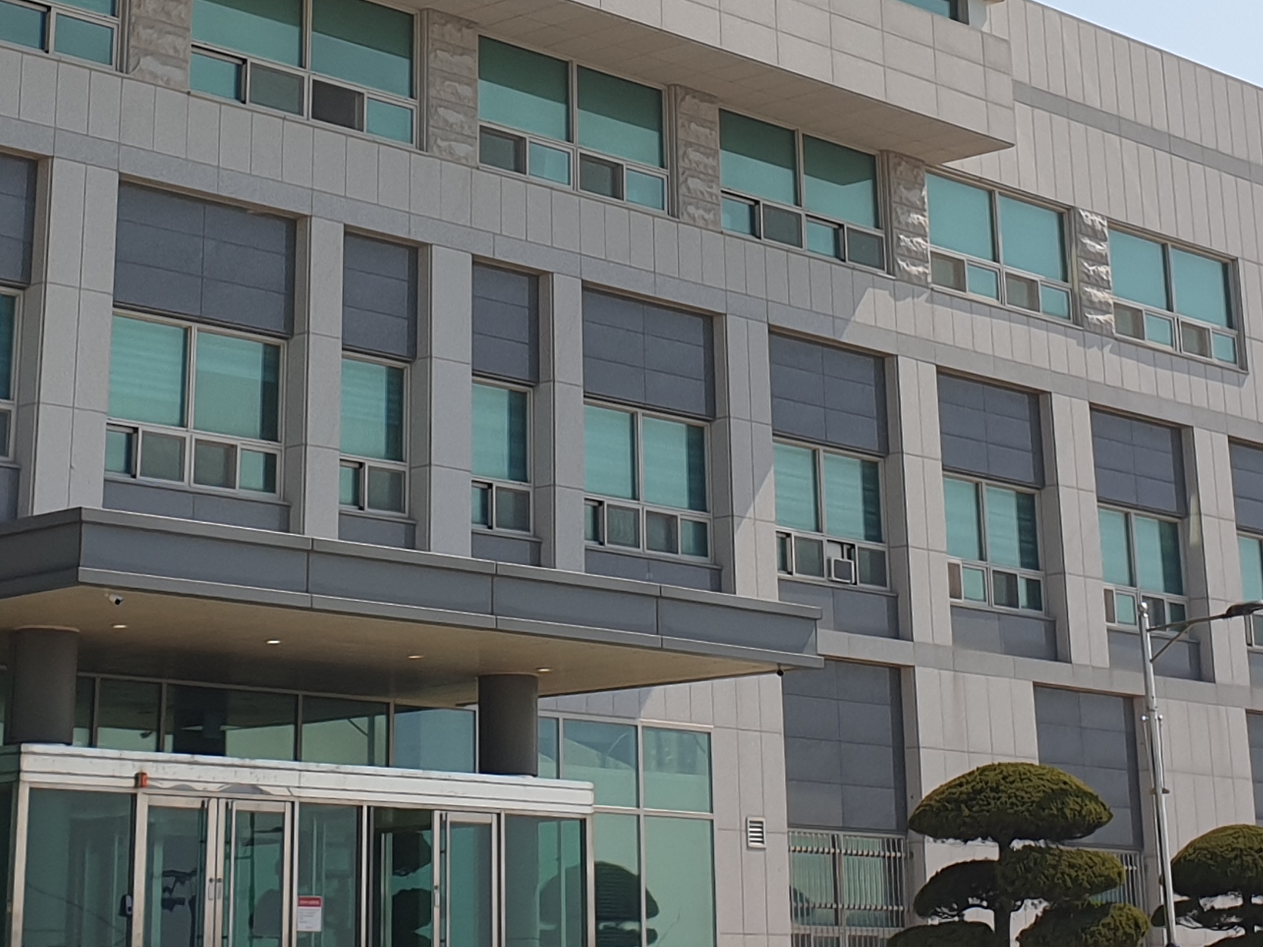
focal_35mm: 63
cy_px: -15
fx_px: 2299
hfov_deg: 30.7
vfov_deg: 22.3
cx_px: 556
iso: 50
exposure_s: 1/2105
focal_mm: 4.3
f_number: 2.4
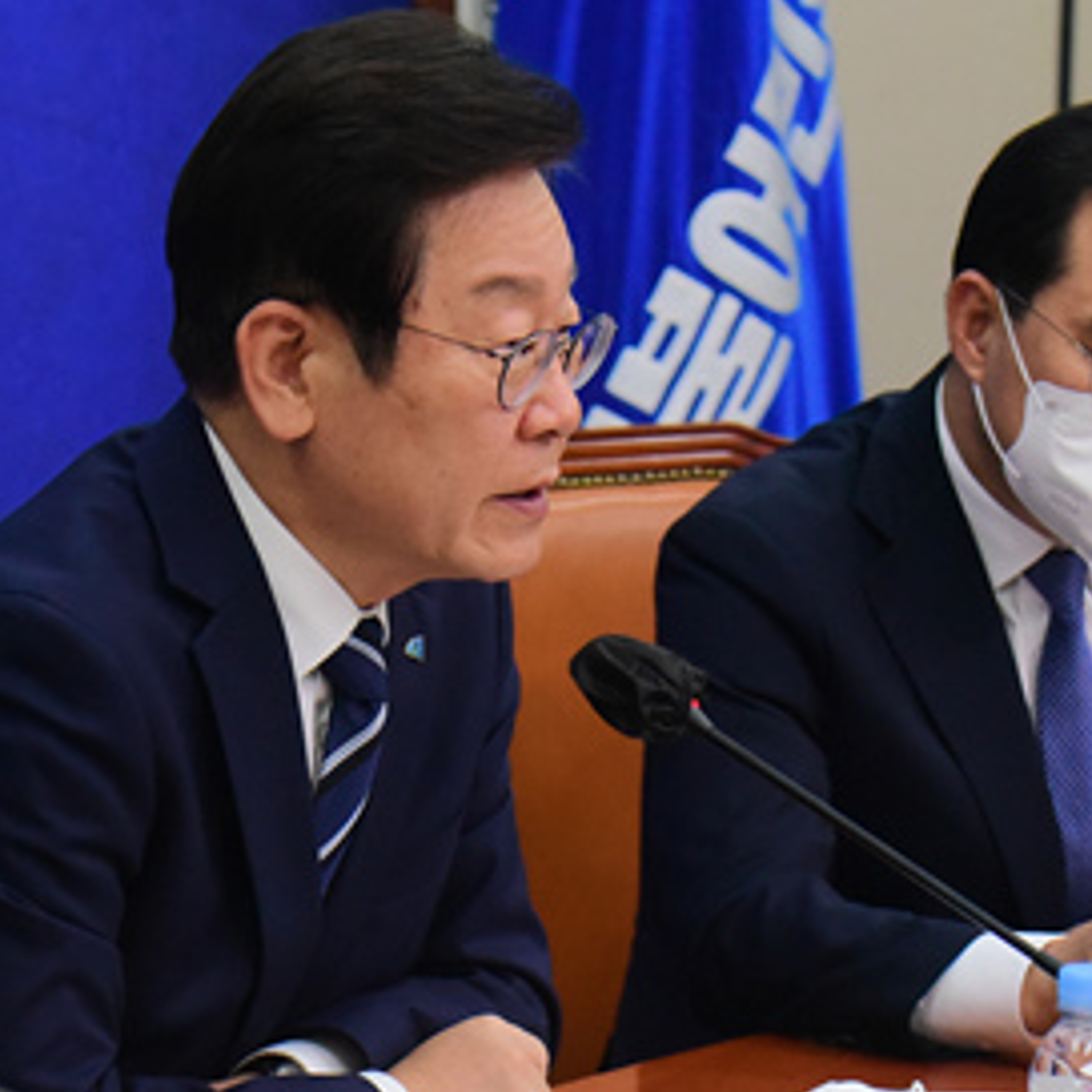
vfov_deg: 8.9
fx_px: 6995
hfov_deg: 8.9
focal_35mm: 196
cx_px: 301
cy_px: 741
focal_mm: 98
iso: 6400
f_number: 6.3
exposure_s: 1/640
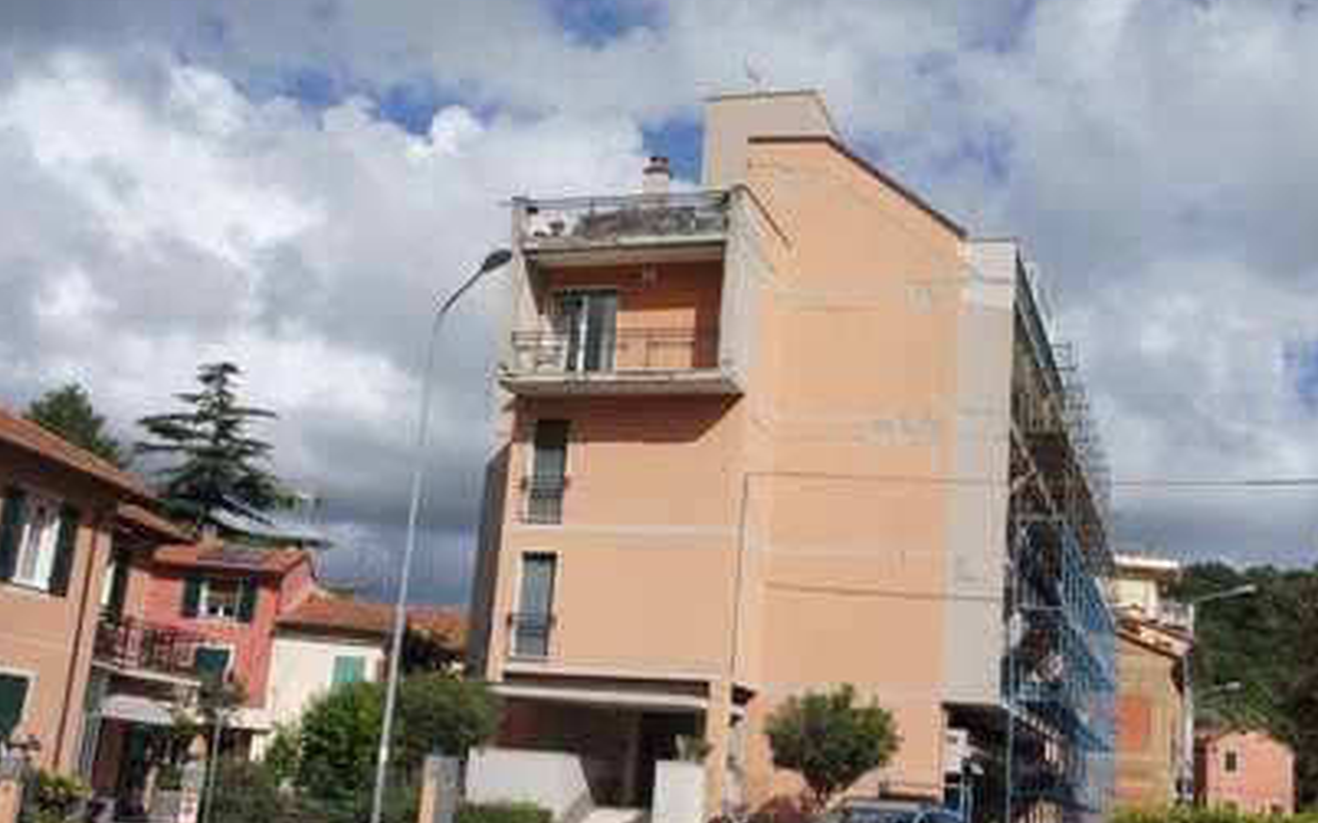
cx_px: 741
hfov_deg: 47.1
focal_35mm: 42
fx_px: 1508
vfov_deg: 30.5
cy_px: 449
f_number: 8
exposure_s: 1/1000
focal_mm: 24
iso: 200
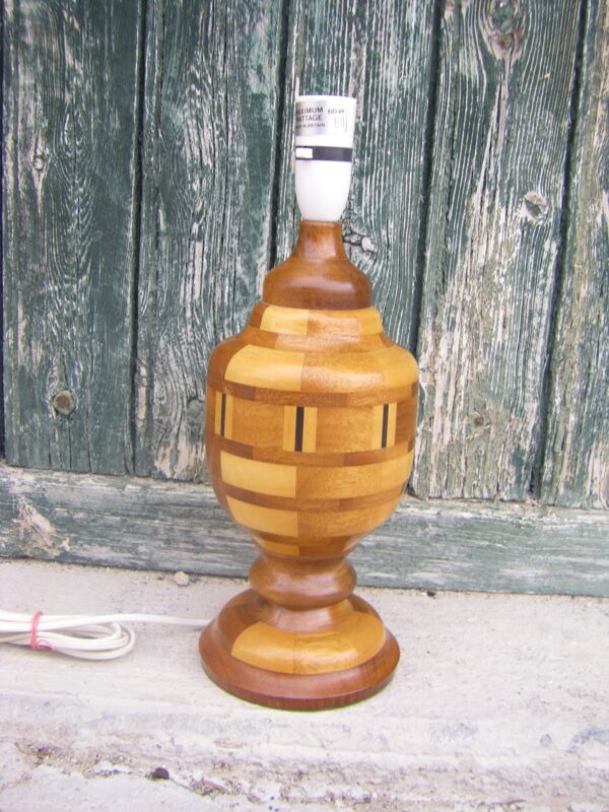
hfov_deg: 37.7
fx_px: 891
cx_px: 304
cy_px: 406
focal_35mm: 38
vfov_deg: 49.0
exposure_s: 1/160
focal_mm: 6.3
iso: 64
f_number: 3.5
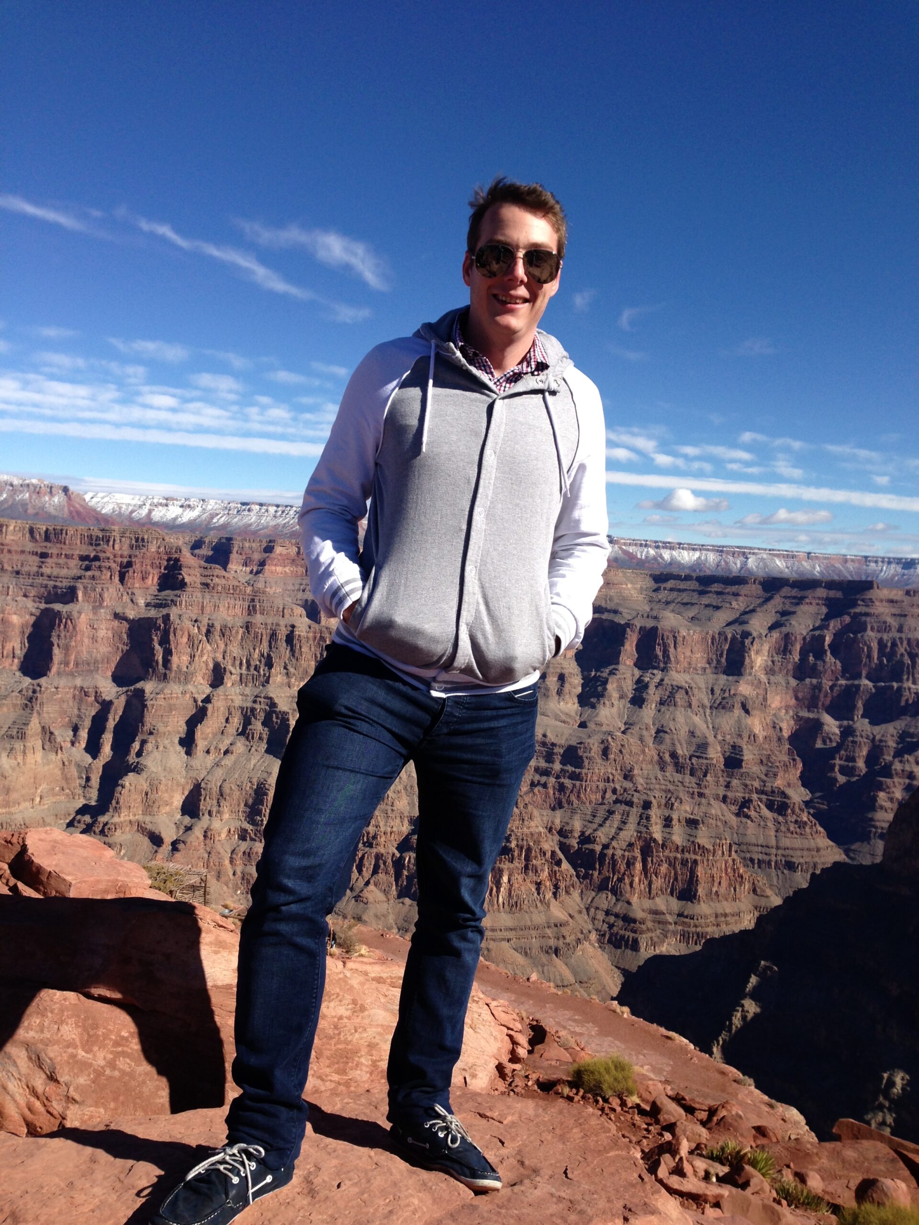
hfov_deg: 42.9
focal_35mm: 33
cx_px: 460
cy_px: 612
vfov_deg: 55.4
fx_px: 1168
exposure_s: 1/1946
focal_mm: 4.13
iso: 50
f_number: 2.4
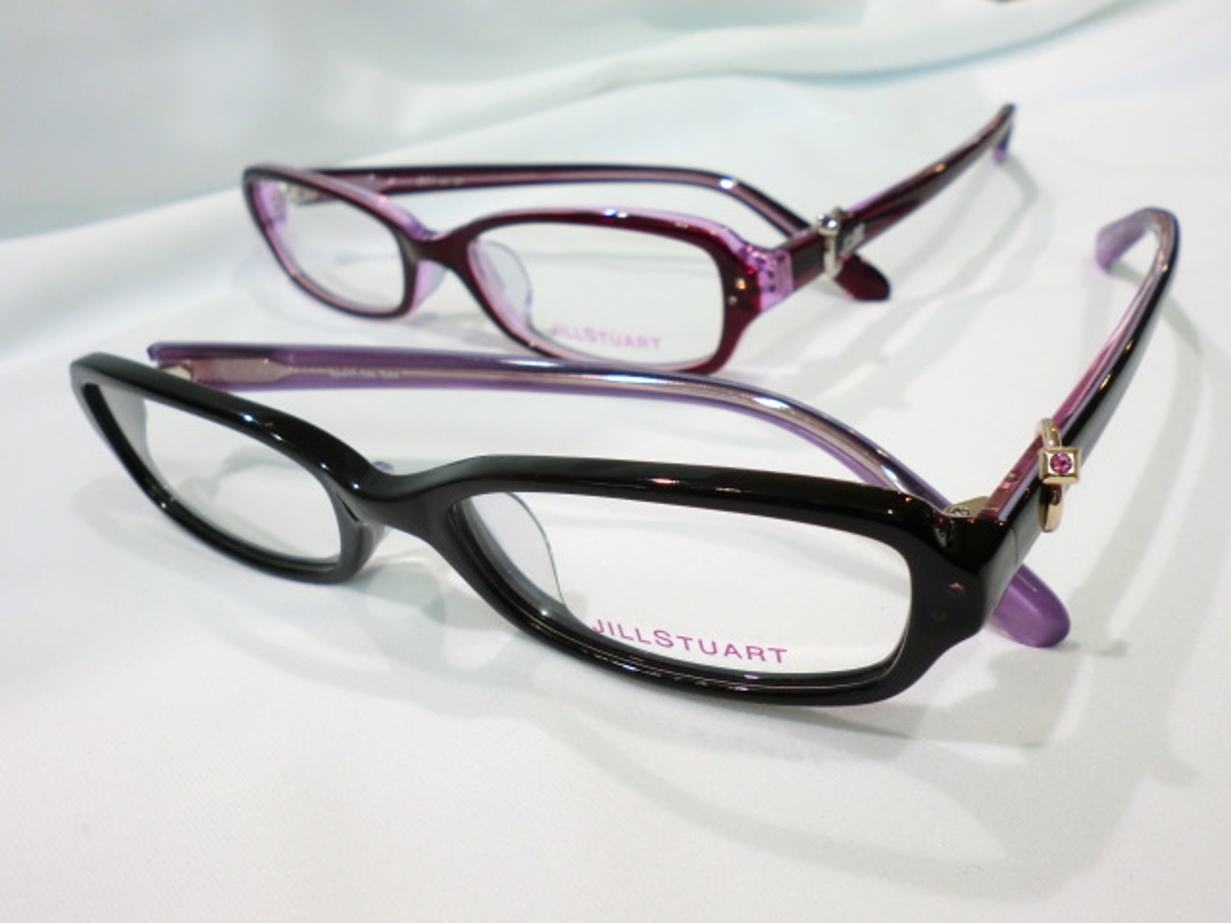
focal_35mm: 32
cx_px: 616
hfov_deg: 56.8
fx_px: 1138
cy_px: 462
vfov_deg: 44.2
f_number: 3.5
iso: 125
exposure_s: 1/60
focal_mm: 5.8
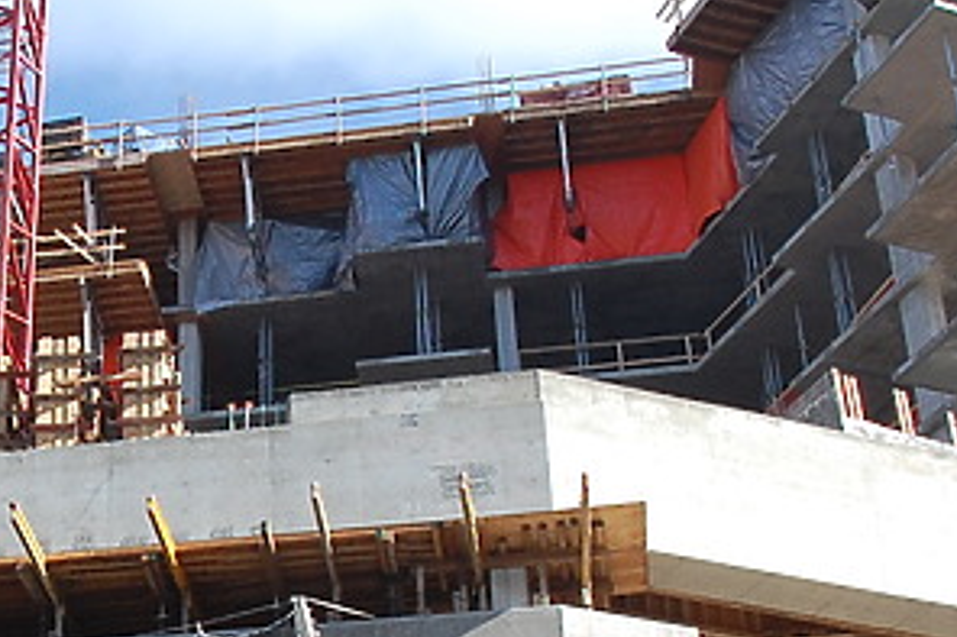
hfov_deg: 24.1
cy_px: 519
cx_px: 91
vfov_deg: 16.5
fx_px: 2179
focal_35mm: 82
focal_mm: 18
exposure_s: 1/200
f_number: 10
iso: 400
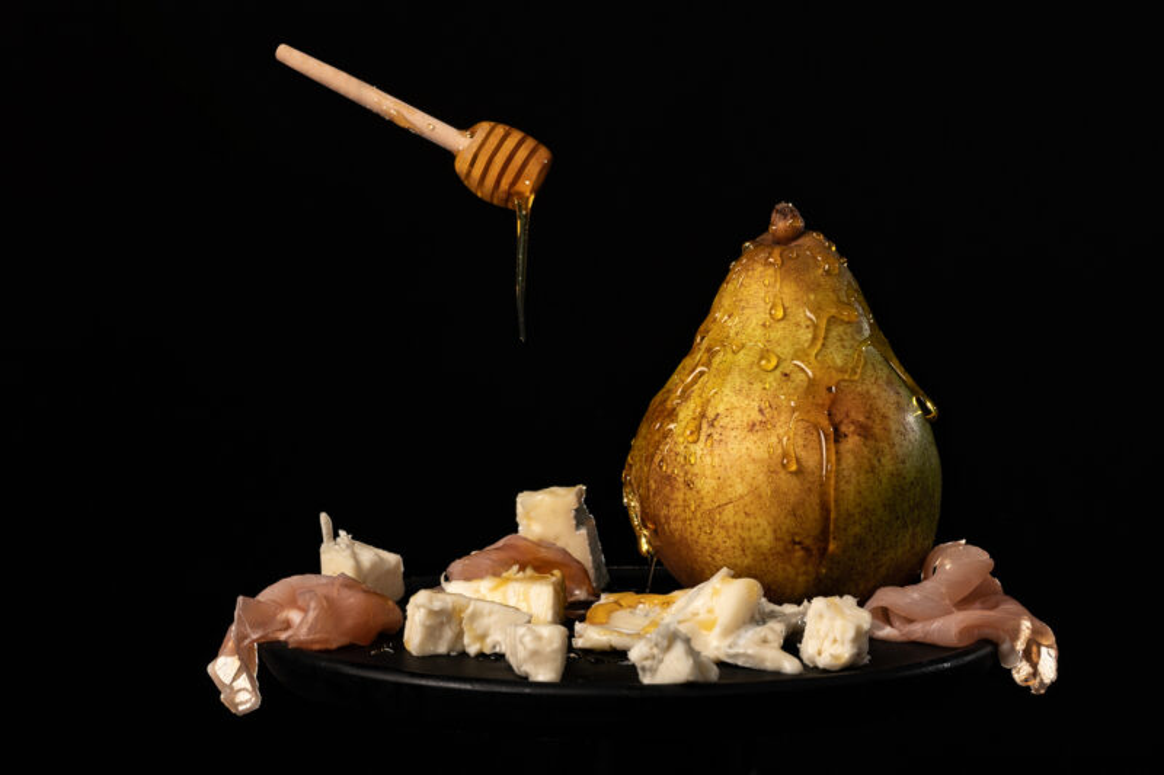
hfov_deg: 39.6
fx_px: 1616
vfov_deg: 27.0
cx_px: 582
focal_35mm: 50
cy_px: 388
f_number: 9
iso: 100
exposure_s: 1/200
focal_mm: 50
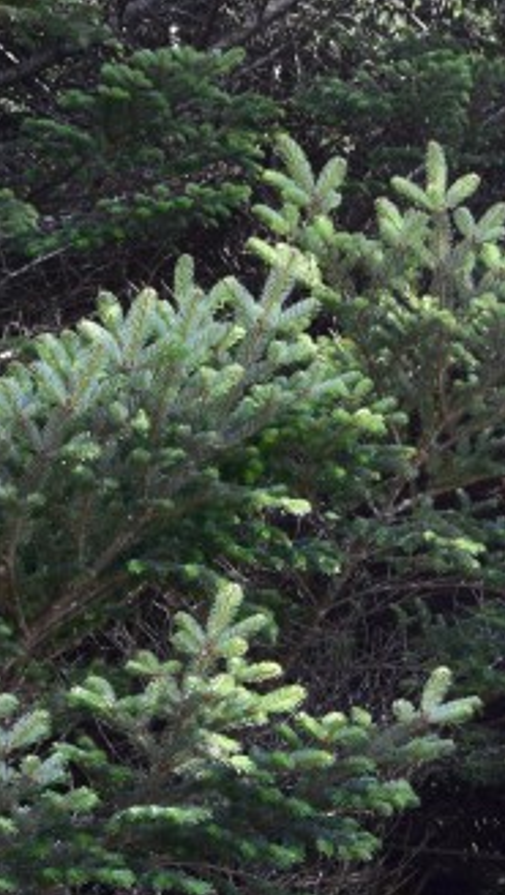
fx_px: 2328
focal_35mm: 98
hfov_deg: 11.9
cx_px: 740
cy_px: 1130
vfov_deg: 20.1
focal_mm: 20
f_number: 8
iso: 400
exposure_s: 1/60
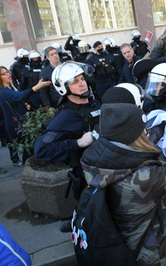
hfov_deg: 29.9
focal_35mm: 38
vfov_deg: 51.5
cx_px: 186
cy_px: 129
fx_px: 275
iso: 1000
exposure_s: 1/500
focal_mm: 24
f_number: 5
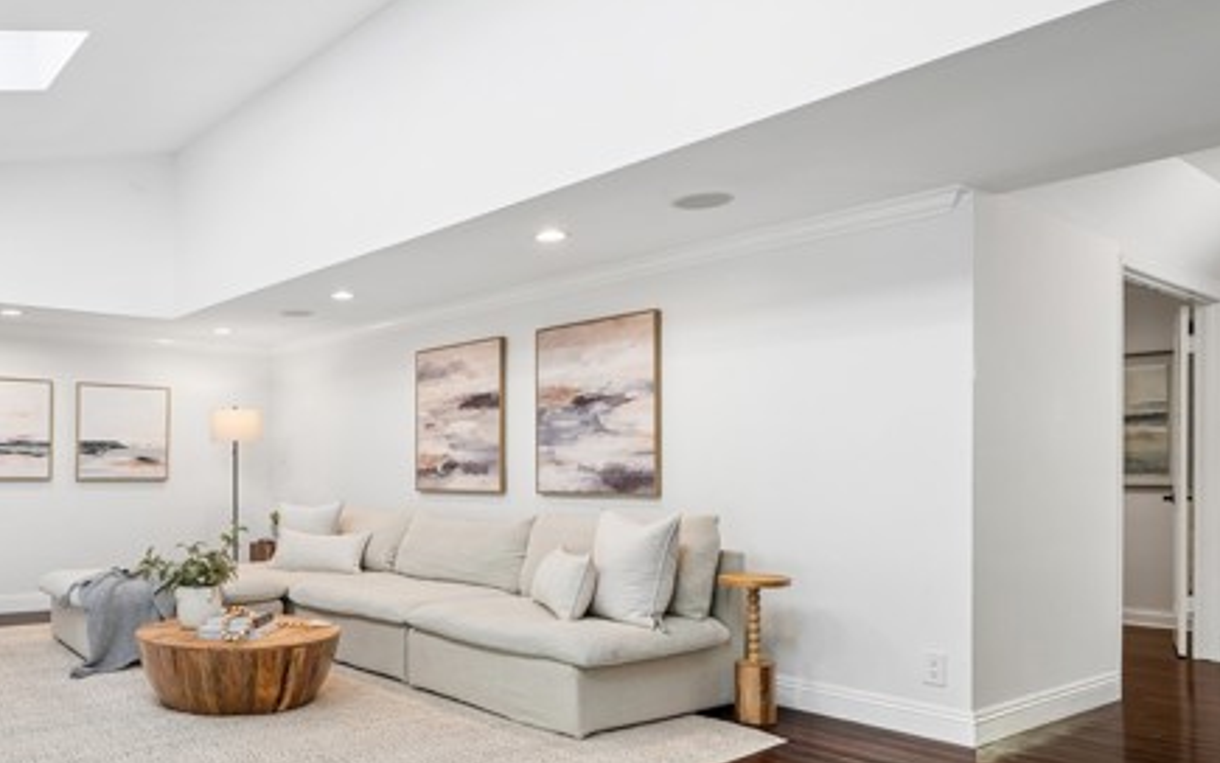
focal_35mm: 28
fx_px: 923
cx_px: 353
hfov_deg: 64.2
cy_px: 475
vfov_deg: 44.6
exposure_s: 1/8
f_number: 9
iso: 250
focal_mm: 18.5
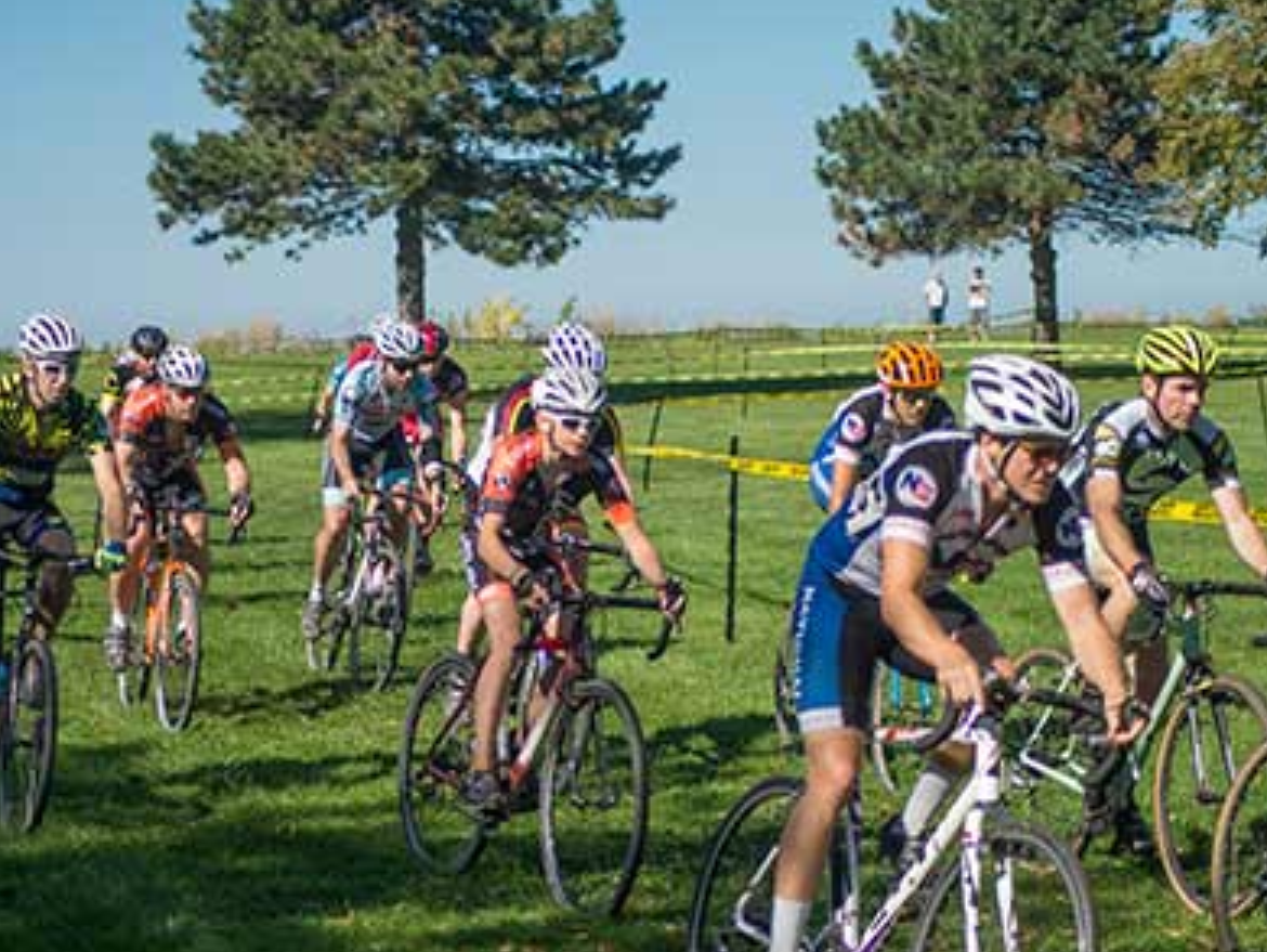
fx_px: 3662
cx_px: 672
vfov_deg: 14.8
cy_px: 619
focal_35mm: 100
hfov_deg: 19.6
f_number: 4
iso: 200
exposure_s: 1/2000
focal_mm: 70
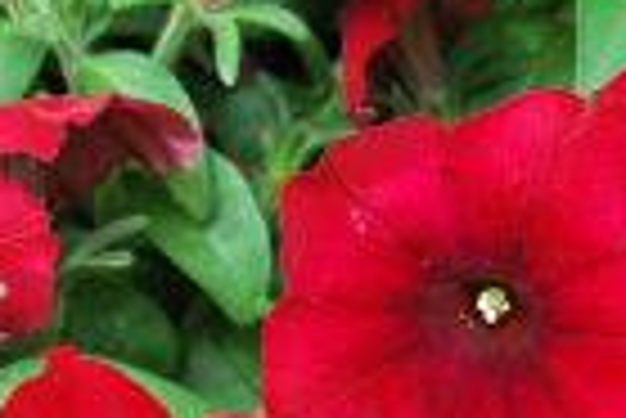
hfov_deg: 18.2
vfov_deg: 12.3
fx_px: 1950
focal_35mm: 112
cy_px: 211
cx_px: 275
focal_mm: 26
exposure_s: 1/60
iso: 200
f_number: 7.1
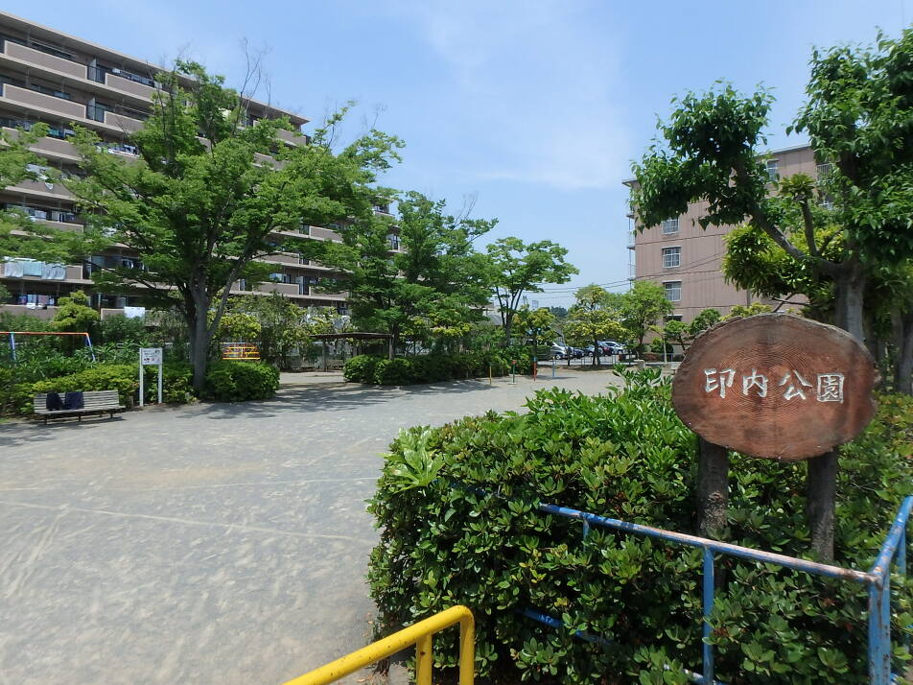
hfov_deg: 79.0
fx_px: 554
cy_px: 342
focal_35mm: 21
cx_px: 456
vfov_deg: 63.4
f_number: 6
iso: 125
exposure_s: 1/500
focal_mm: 3.7
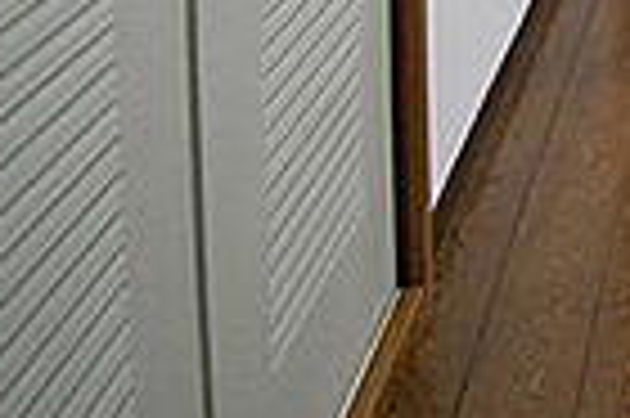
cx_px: 1372
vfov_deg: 15.9
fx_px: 961
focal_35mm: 55
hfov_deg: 17.3
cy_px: -521
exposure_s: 1/40
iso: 1600
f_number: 4.5
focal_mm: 8
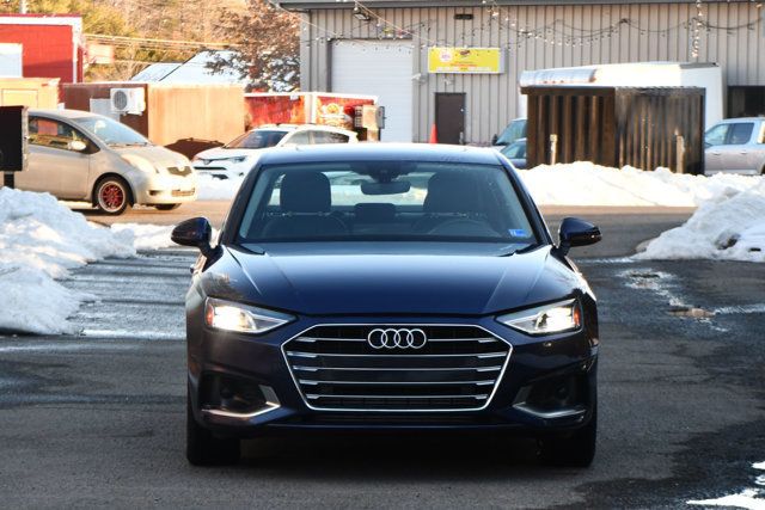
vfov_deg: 9.2
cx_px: 382
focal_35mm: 150
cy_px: 255
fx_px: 3188
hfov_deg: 13.7
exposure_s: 1/250
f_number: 5
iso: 400
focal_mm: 100
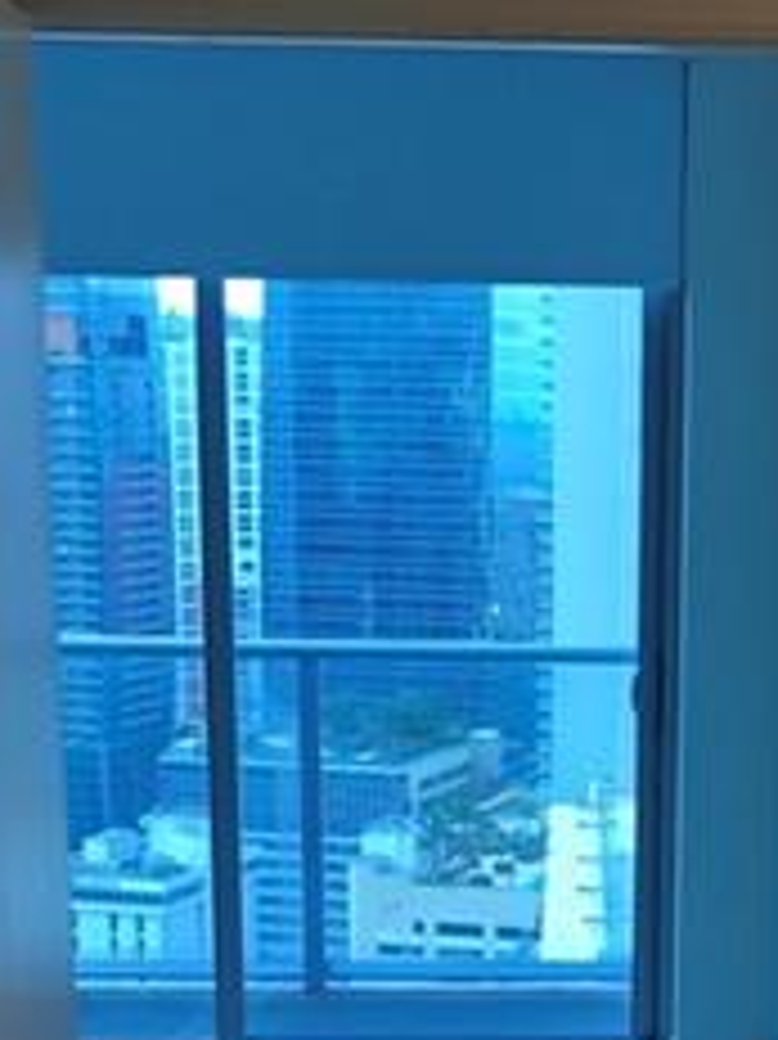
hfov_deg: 15.7
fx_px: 2789
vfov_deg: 20.0
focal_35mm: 93
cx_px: 715
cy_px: 1180
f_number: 1.8
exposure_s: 1/120
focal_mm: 3.99
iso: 64
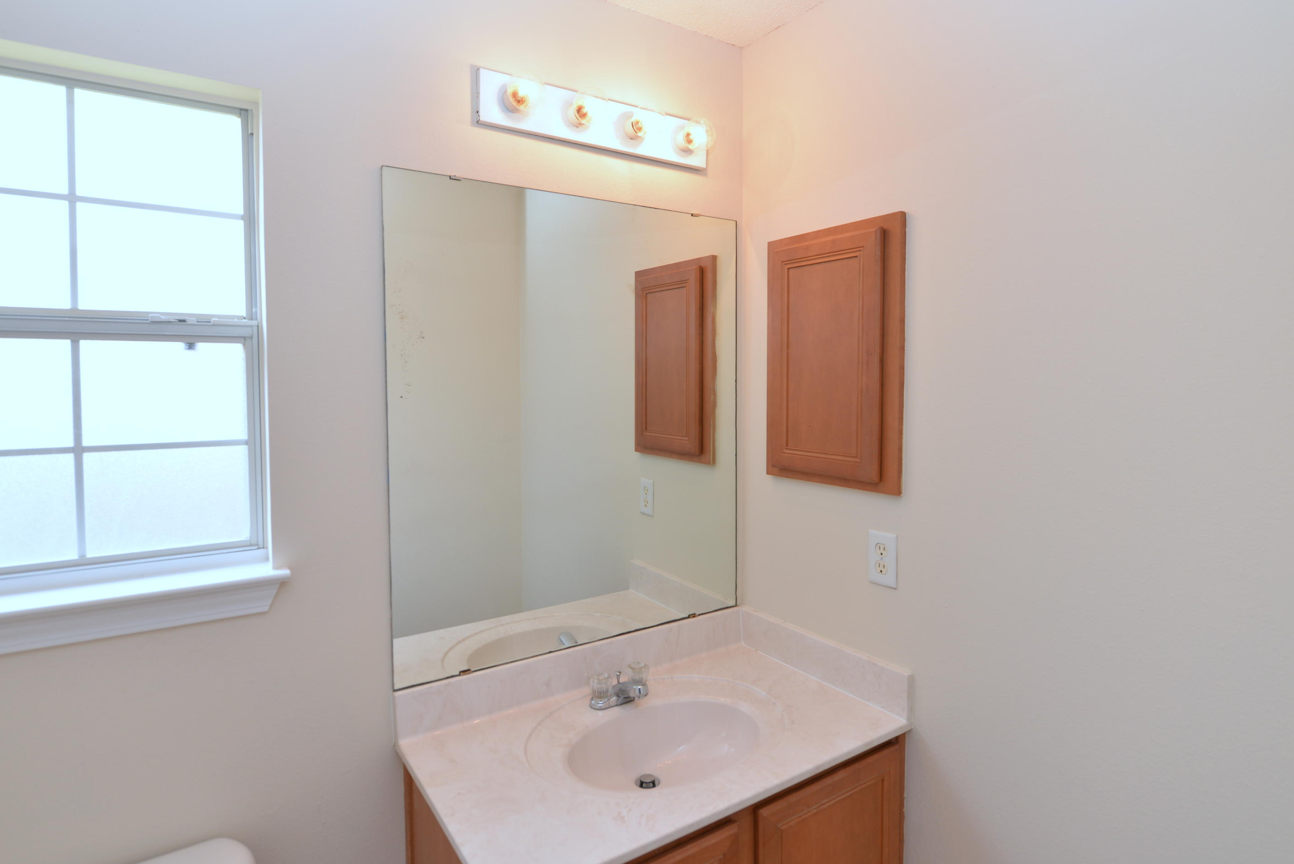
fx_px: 683
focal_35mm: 19
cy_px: 418
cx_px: 644
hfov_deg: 86.9
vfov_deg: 64.6
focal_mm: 18
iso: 200
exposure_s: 1/60
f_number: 4
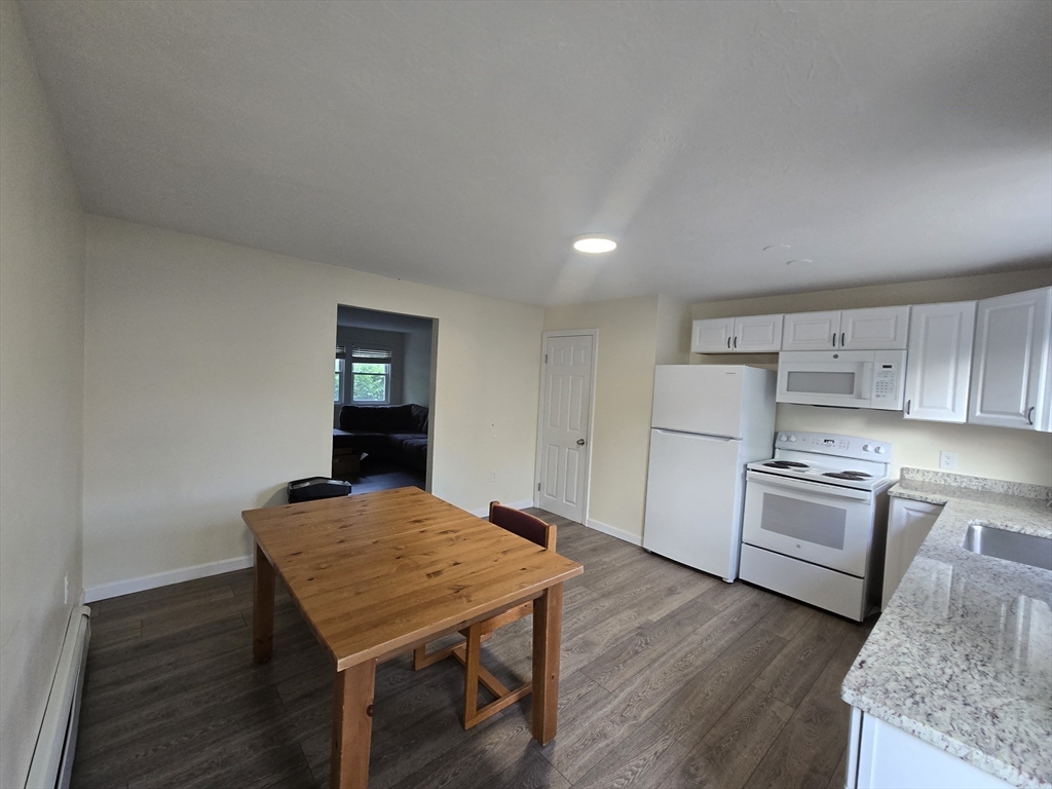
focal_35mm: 13
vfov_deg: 89.9
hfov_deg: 106.2
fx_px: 395
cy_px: 394
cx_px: 526
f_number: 2.2
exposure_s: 1/60
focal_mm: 2.2
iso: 200
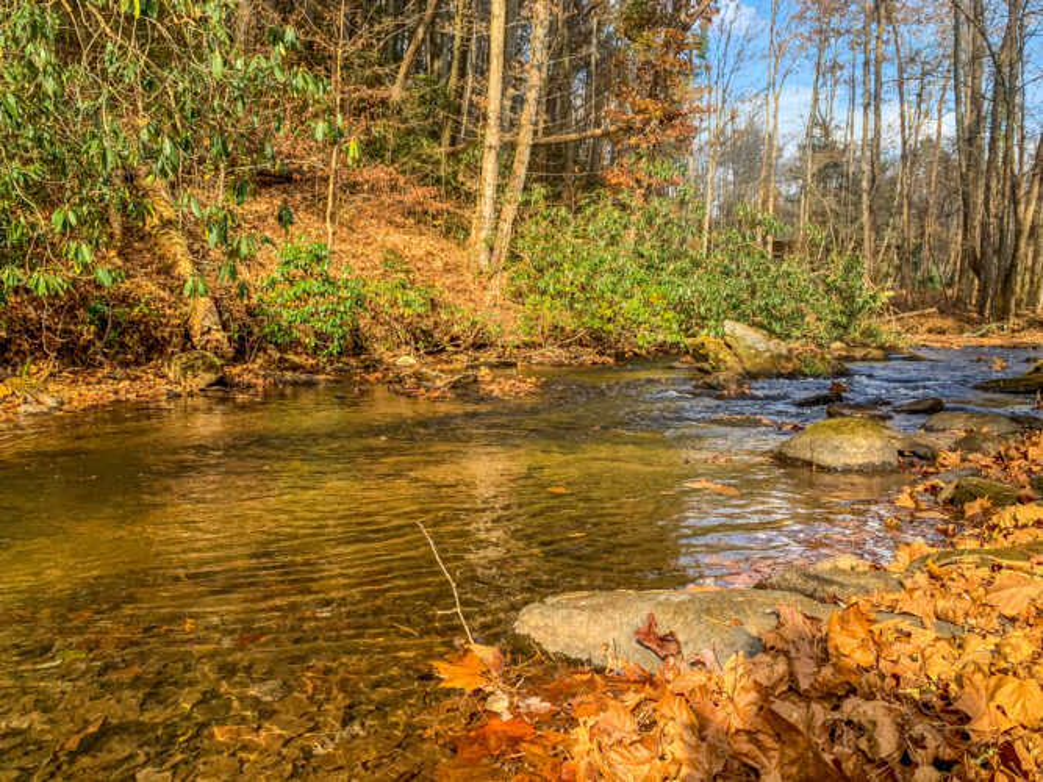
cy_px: 391
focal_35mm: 26
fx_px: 783
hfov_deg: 67.3
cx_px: 522
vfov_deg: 53.0
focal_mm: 4.25
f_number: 1.8
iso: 25
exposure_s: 1/250
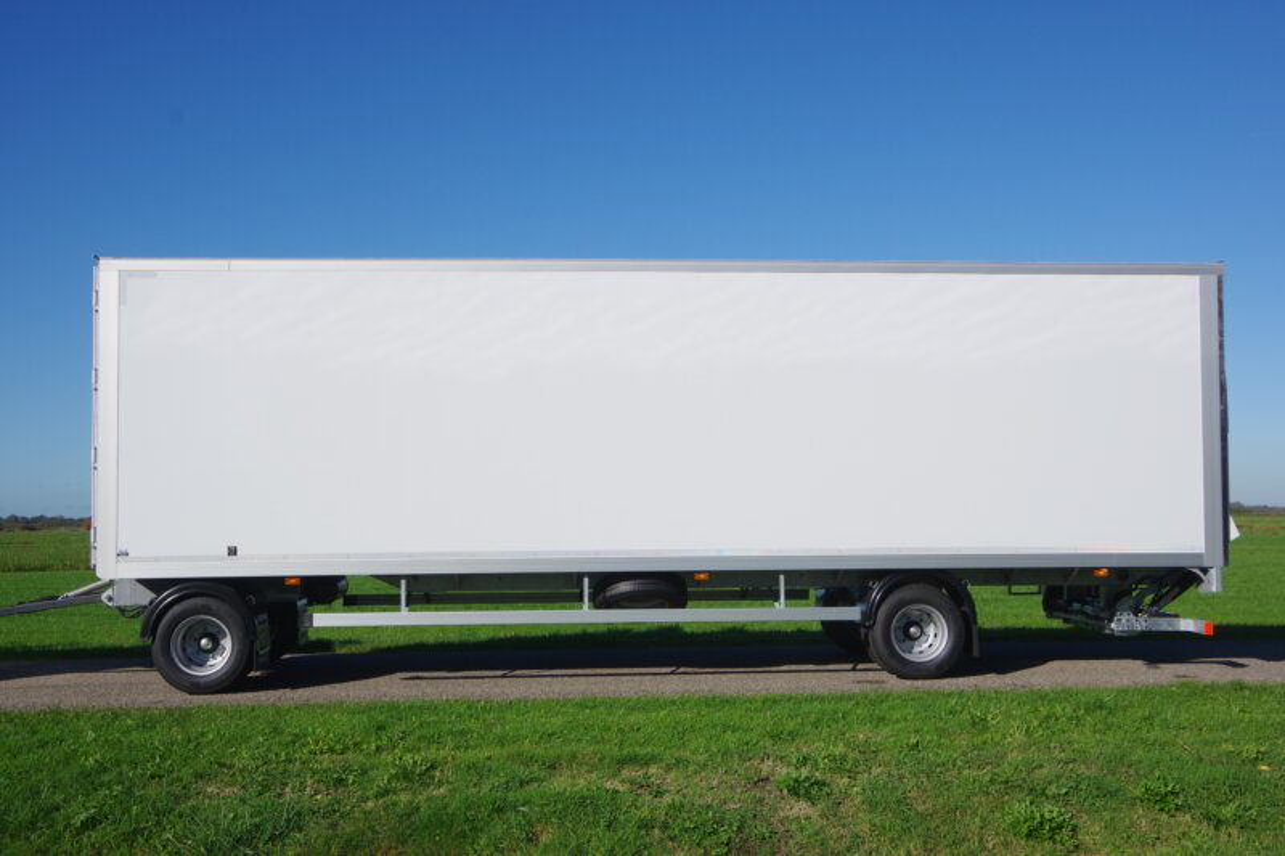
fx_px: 1499
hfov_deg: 46.4
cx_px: 642
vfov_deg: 31.9
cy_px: 428
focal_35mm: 42
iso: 200
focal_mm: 28
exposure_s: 1/640
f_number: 8
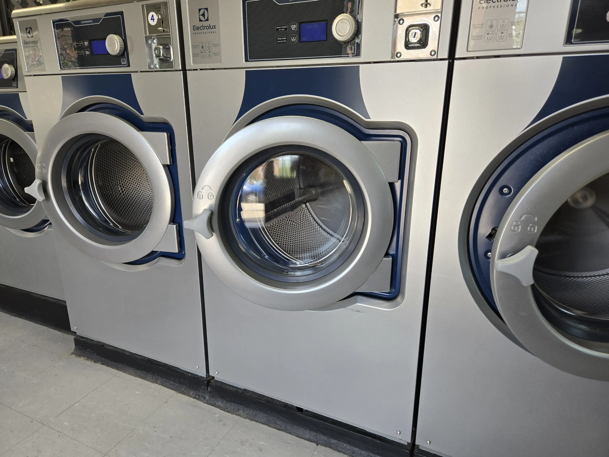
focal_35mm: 23
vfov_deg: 58.9
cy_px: 228
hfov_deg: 73.9
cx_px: 304
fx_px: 405
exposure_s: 1/120
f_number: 1.8
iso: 64
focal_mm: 5.4
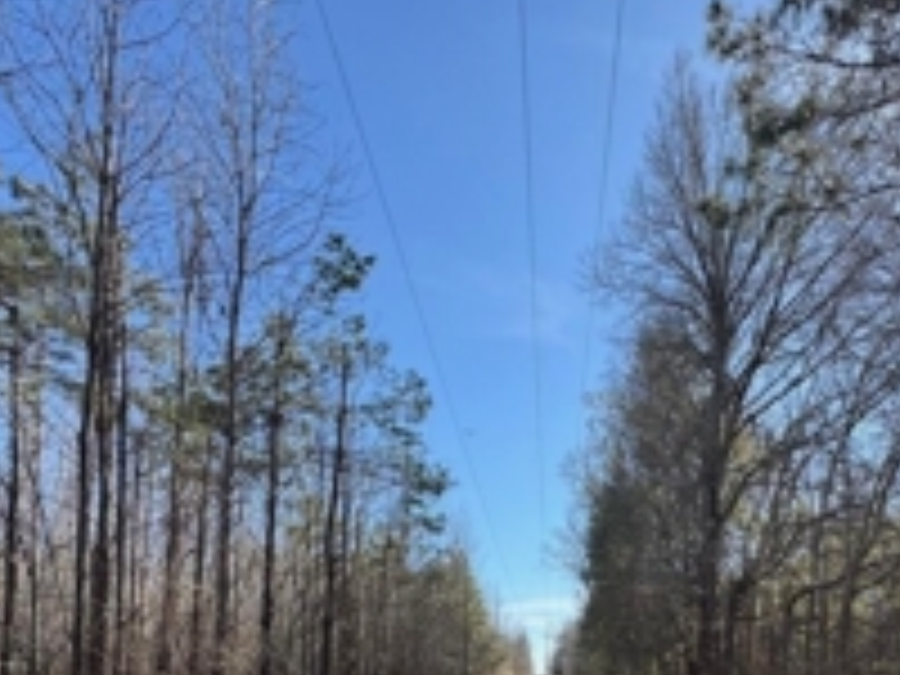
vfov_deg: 43.6
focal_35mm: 28
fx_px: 728
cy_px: 652
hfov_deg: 62.4
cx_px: 572
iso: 40
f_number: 2.2
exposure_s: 1/636
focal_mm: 2.22
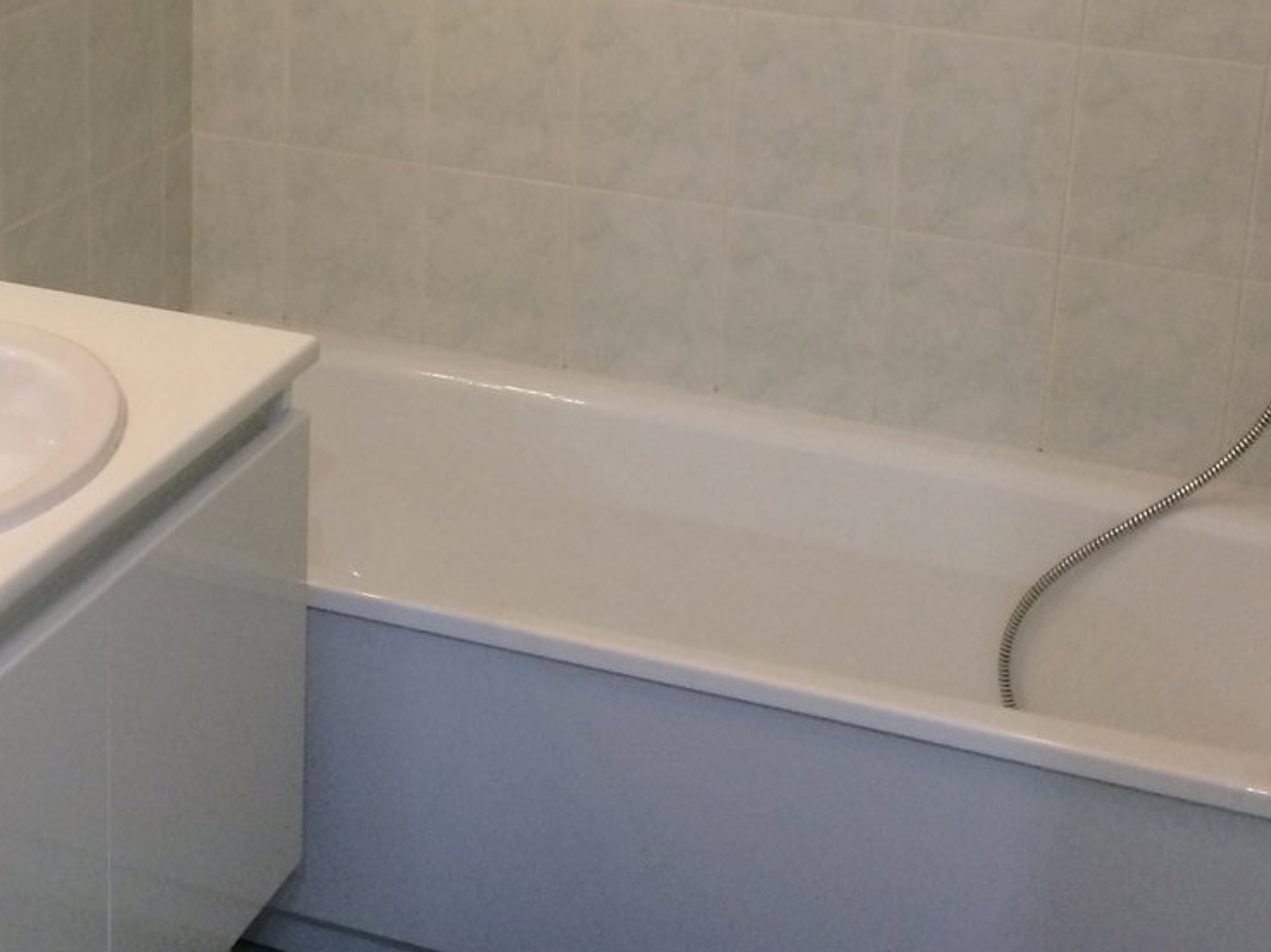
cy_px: 122
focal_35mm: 63
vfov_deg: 22.8
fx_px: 2312
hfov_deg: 30.6
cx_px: 447
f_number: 2.2
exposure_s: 1/33
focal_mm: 4.15
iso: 80
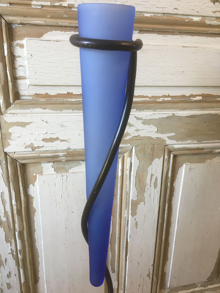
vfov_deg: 61.7
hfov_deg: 48.2
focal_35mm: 29
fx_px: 246
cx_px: 110
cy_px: 146
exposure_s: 1/33
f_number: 2.2
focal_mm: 4.15
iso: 100
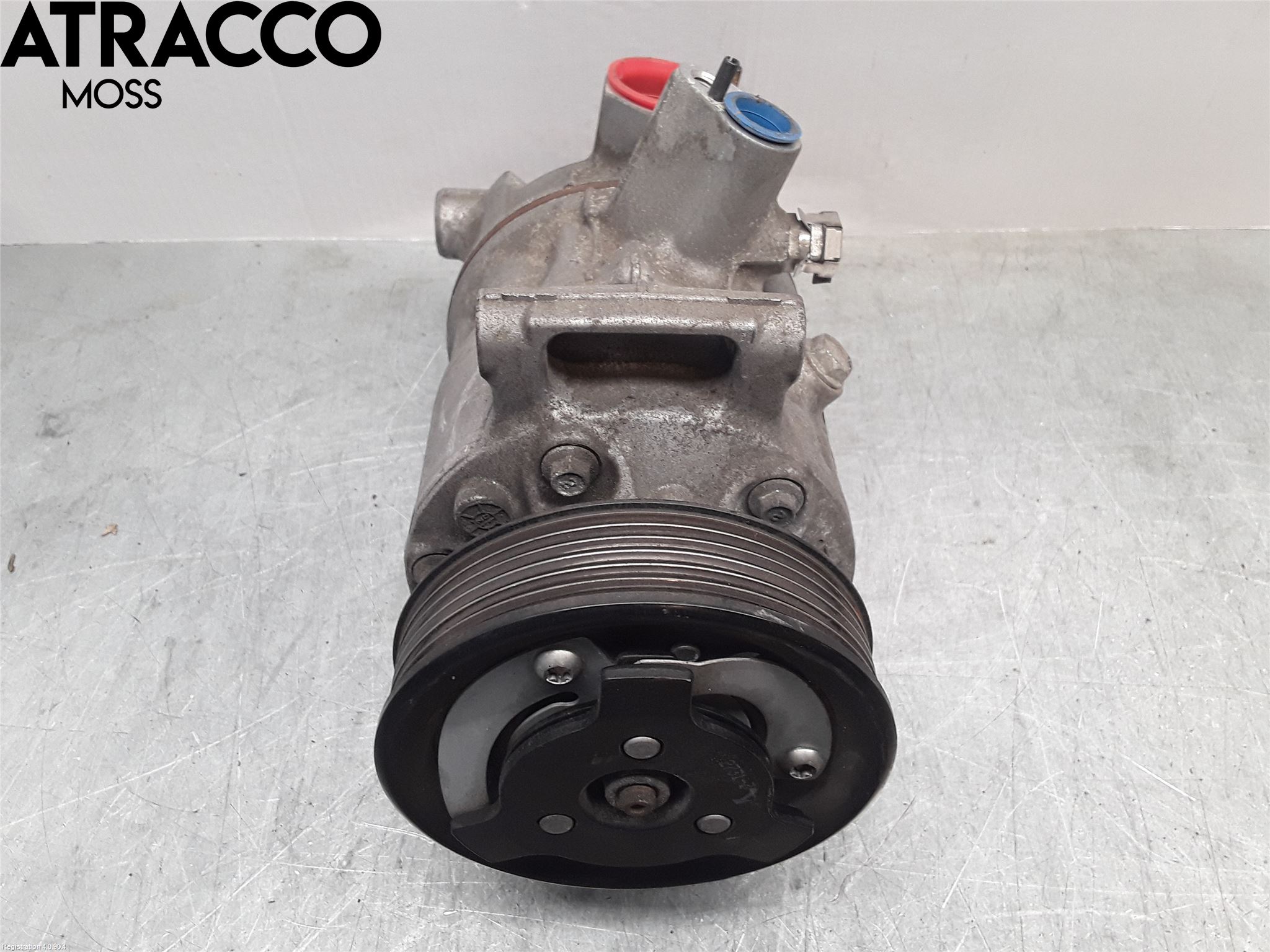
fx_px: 1027
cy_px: 476
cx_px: 635
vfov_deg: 49.7
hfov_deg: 63.4
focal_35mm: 28
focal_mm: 2.91
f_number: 1.9
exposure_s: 1/50
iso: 50
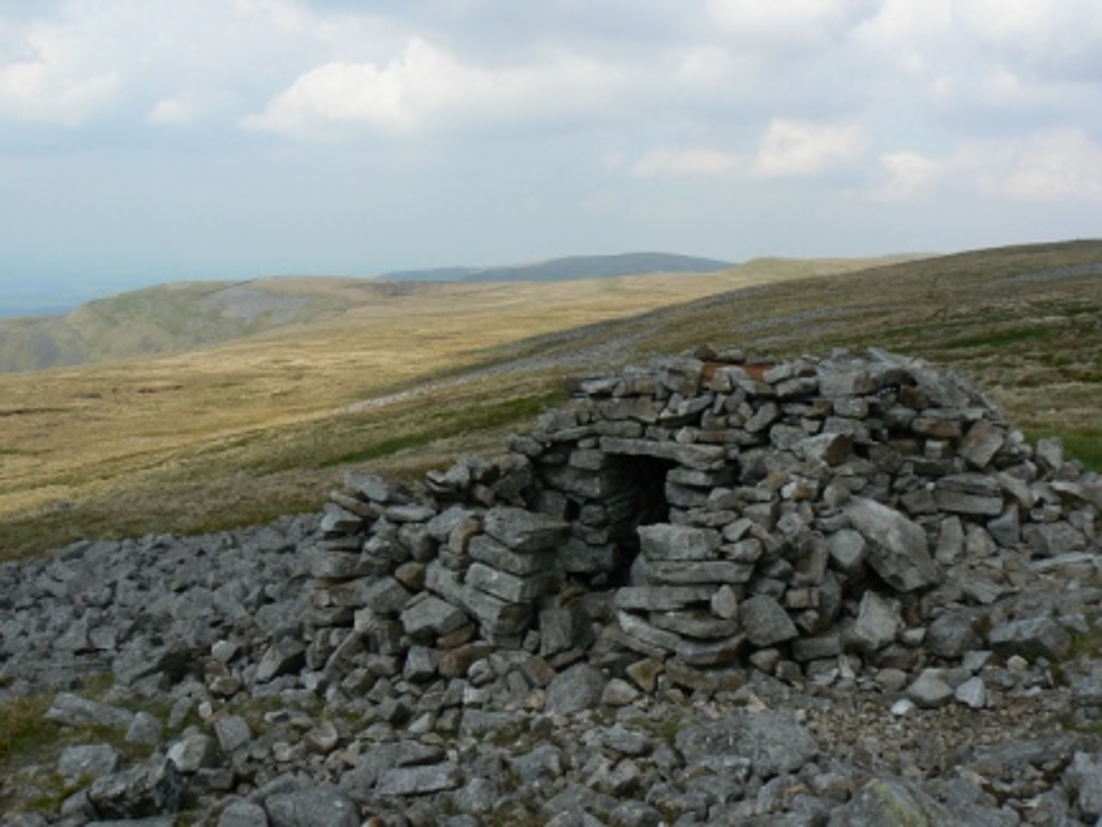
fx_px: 1146
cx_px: 551
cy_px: 414
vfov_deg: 39.7
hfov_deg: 51.4
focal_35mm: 36
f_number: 7.1
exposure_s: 1/400
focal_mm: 6
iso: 80
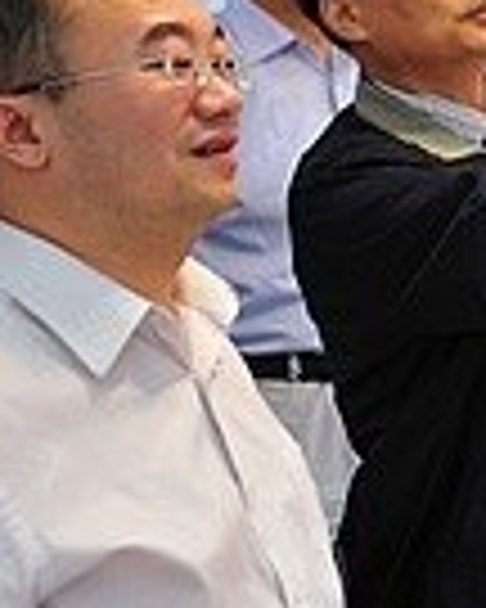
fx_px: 1798
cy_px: 92
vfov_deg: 18.9
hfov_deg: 13.4
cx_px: 945
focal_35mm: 100
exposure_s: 1/160
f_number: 2.8
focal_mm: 24
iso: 640
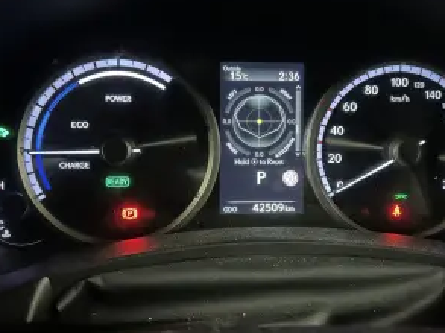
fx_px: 411
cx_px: 240
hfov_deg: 56.8
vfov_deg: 43.9
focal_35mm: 32
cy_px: 134
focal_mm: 5.7
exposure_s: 1/12
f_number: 1.5
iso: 640
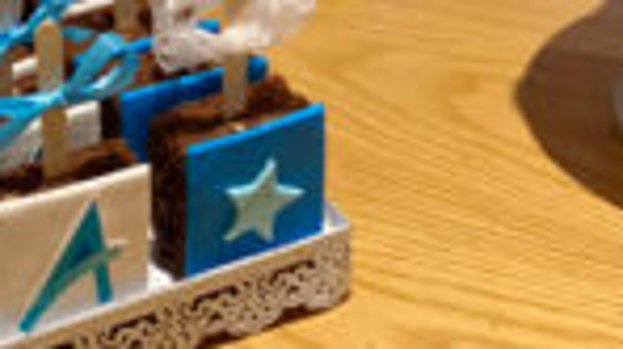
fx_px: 2394
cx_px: 305
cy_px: -177
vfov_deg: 8.2
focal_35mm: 145
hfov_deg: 14.8
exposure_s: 1/33
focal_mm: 6
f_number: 2
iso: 125
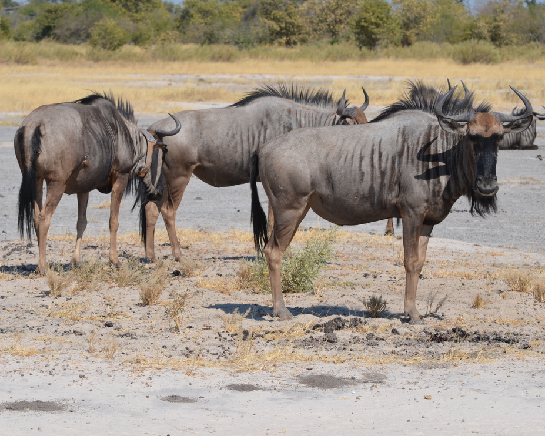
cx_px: 295
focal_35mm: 204
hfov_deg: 9.5
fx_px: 3285
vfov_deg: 7.6
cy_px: 205
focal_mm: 105
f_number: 9
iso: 100
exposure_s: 1/320
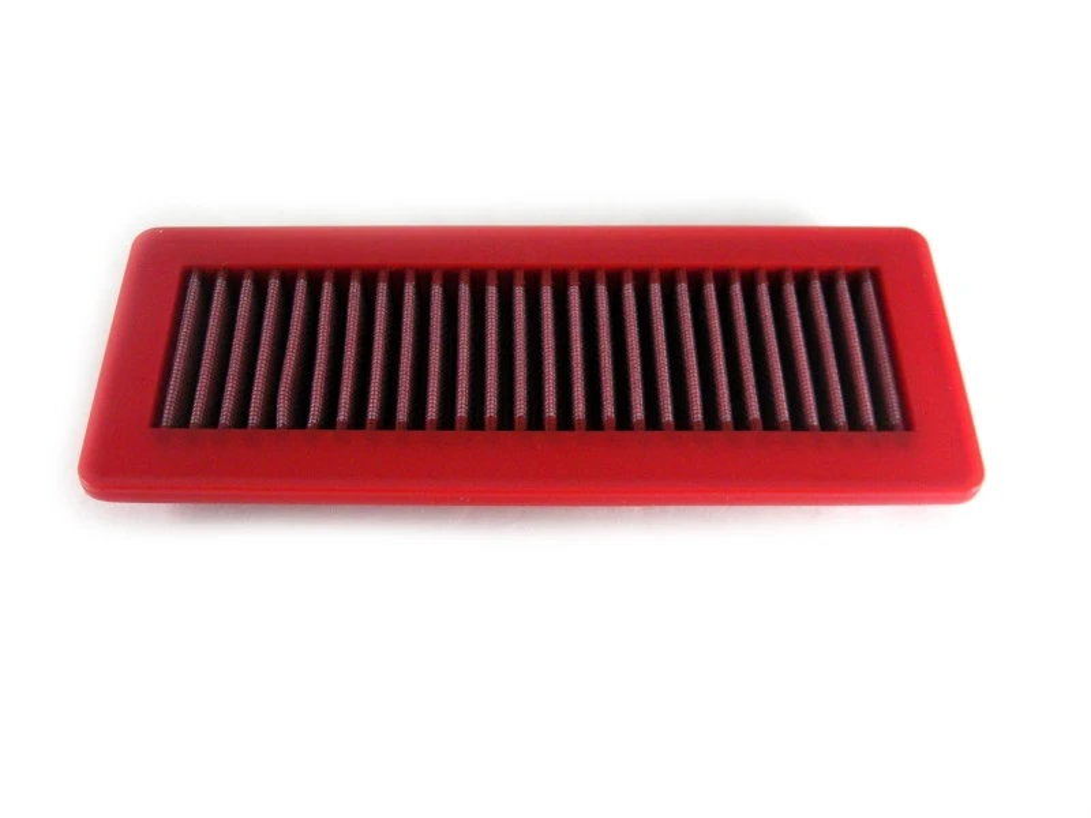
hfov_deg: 52.6
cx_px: 546
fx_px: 1103
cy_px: 409
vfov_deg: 40.7
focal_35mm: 35
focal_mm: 5.7
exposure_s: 1/125
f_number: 2.8
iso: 213
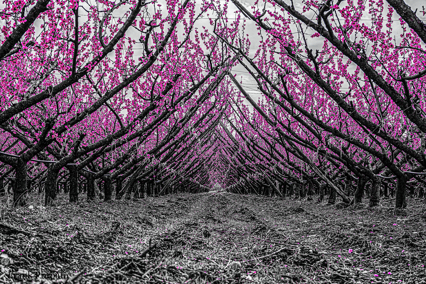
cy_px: 142
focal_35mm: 75
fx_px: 887
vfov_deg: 18.2
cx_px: 213
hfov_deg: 27.0
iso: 500
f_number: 7.1
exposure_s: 1/1250
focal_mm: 50
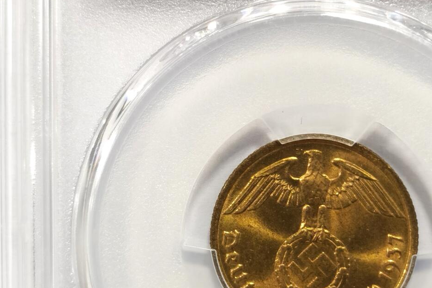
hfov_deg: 18.8
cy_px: 121
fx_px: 1296
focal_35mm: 108
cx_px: 308
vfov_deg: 12.7
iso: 160
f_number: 16
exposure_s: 1/100
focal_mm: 5.56
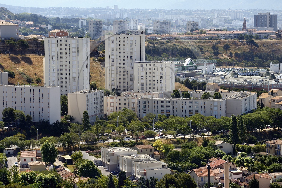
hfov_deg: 13.3
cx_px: 141
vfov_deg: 8.9
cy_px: 94
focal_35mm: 155
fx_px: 1214
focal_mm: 155
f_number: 13
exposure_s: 1/160
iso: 200
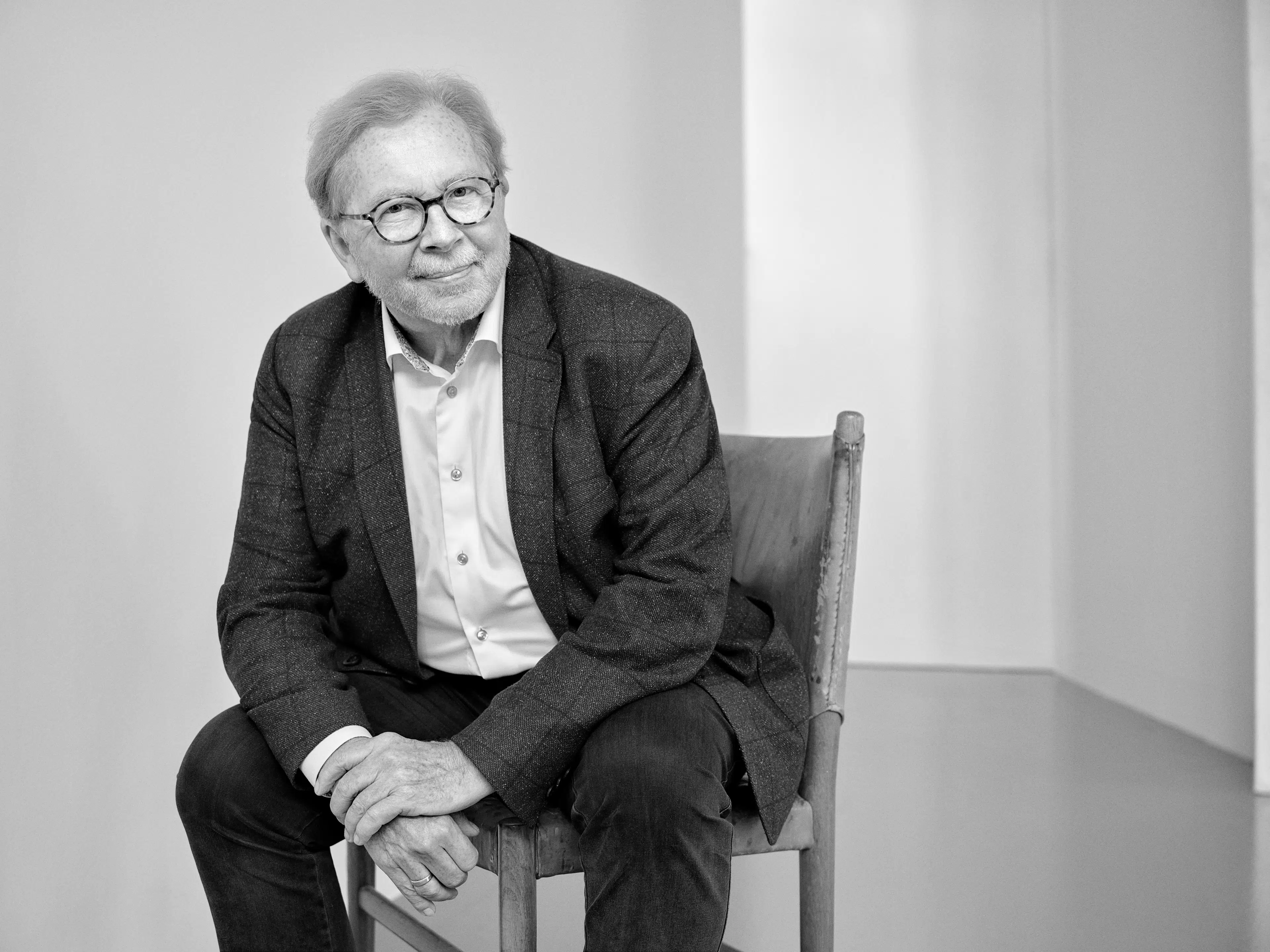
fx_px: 1724
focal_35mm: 47
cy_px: 476
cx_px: 635
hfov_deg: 40.4
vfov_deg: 30.9
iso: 4000
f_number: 4
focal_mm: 59.8
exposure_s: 1/200
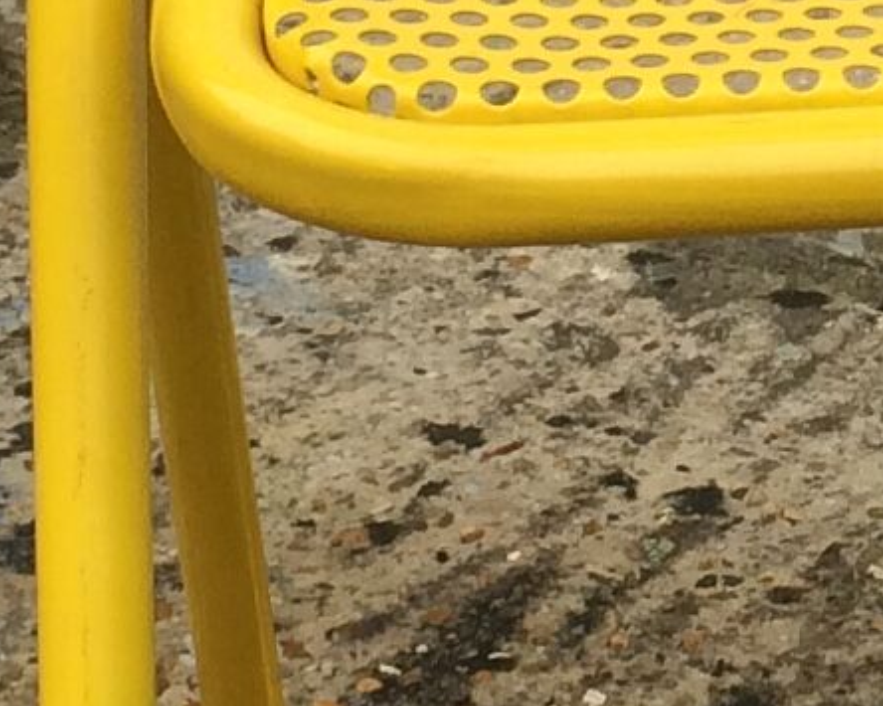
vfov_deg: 7.4
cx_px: 1430
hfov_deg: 9.0
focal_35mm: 208
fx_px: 5435
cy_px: -199
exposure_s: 1/250
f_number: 2.2
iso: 32
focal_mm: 4.15
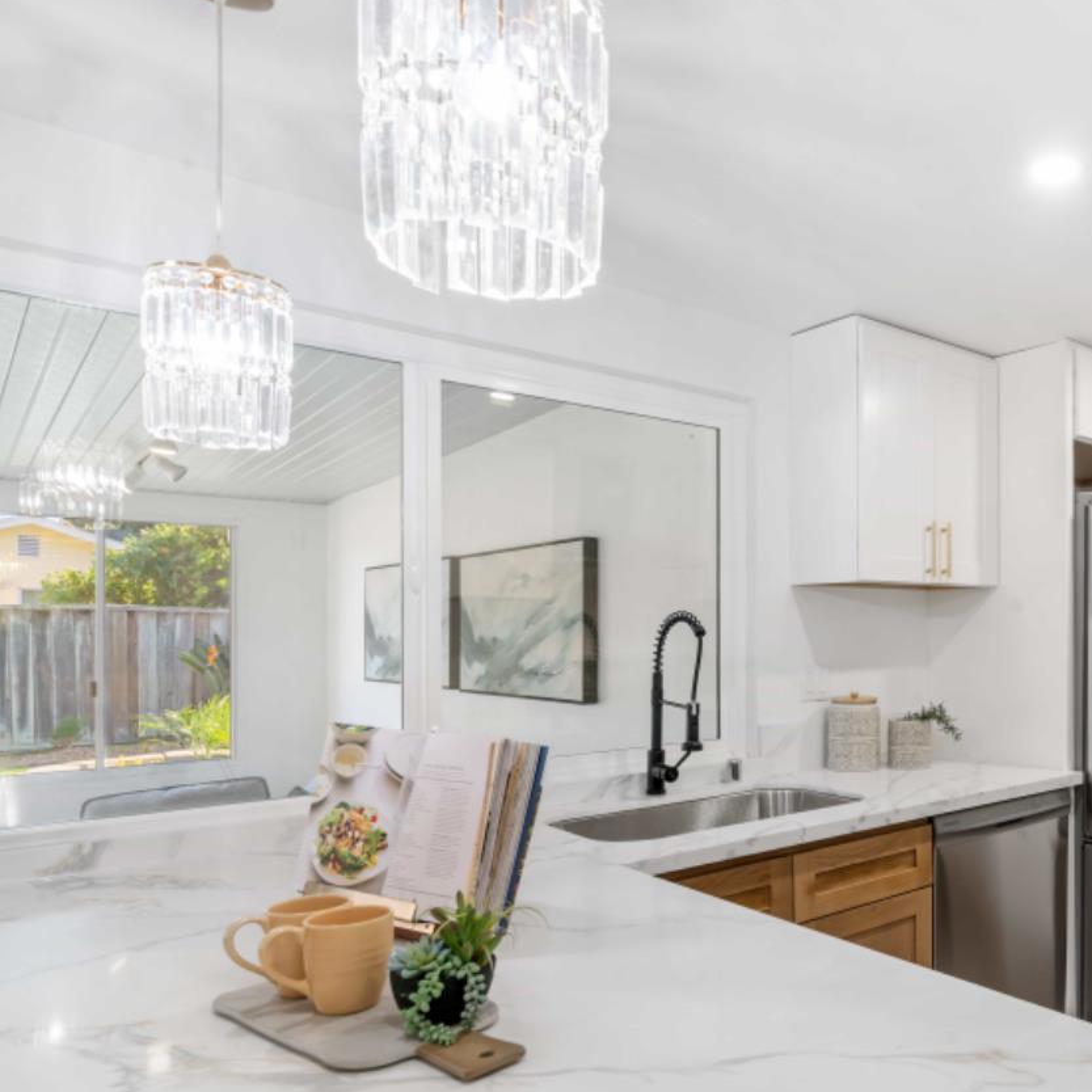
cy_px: 629
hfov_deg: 54.3
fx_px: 928
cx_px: 952
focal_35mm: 26
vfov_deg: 60.6
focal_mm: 17
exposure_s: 1/8
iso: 400
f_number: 11
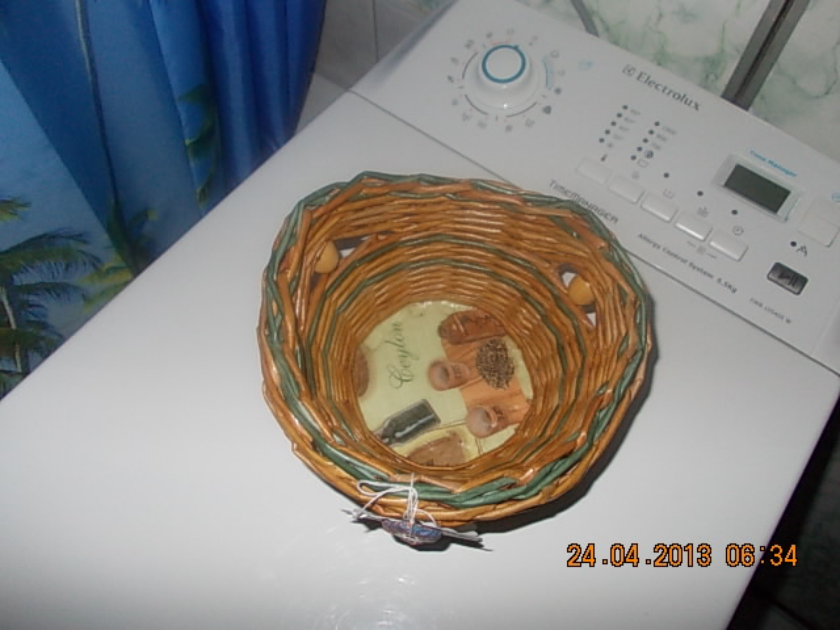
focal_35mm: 28
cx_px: 420
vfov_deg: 49.7
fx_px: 679
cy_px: 315
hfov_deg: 63.4
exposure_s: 1/25
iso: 200
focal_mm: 4
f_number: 2.7
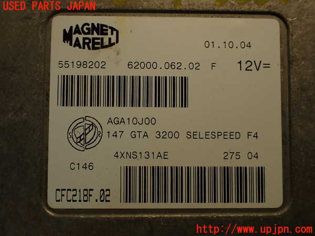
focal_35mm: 32
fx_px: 291
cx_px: 158
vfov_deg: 44.2
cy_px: 118
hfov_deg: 56.8
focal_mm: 5.79
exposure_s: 1/60
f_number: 2.4
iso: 160
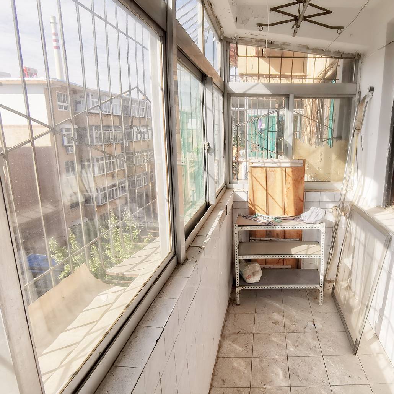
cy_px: 190
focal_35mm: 21
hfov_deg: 69.6
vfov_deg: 72.1
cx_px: 269
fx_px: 270
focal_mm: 2.26
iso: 50
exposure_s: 1/761
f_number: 2.2
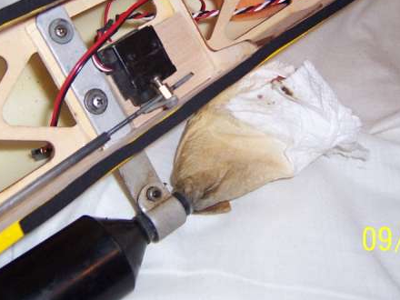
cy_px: 43
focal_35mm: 60
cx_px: 192
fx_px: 693
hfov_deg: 32.2
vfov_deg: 23.9
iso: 140
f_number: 2.8
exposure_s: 1/60
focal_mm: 5.5
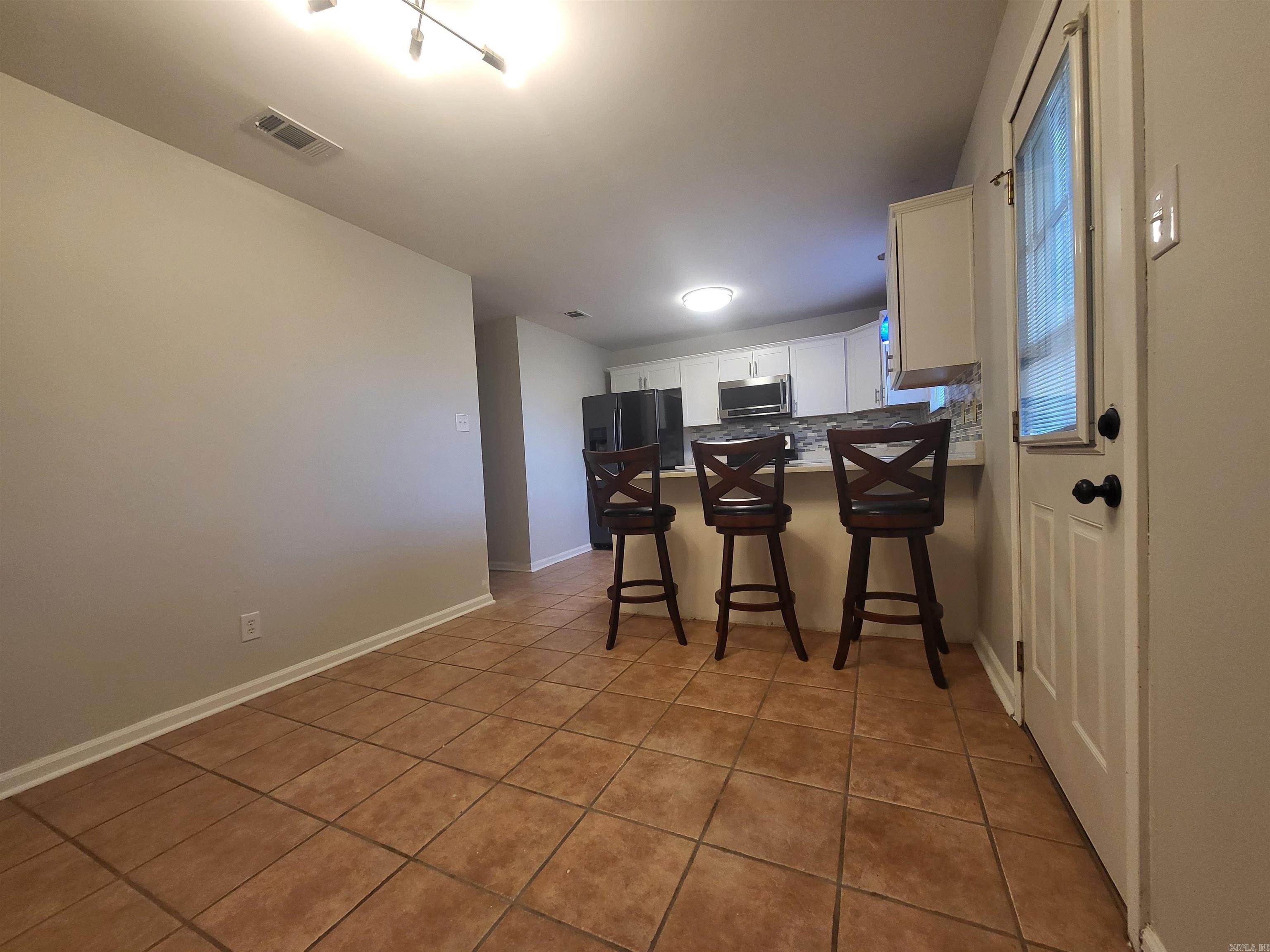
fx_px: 477
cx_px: 635
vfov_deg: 89.9
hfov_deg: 106.2
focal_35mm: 13
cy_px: 476
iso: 200
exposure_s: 1/60
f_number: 2.2
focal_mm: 1.74
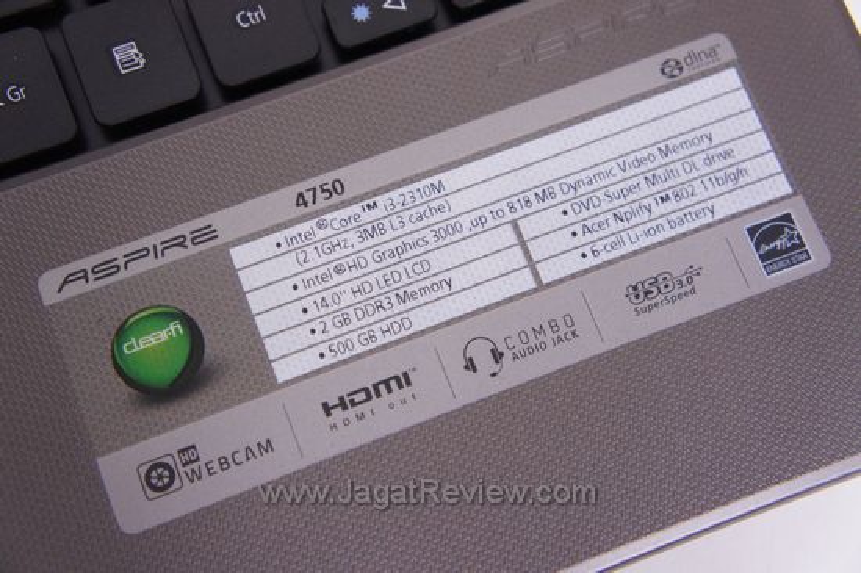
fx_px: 1255
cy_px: 286
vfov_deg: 25.7
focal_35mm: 52
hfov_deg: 37.9
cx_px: 430
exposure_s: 1/60
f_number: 4.5
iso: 1600
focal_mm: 35
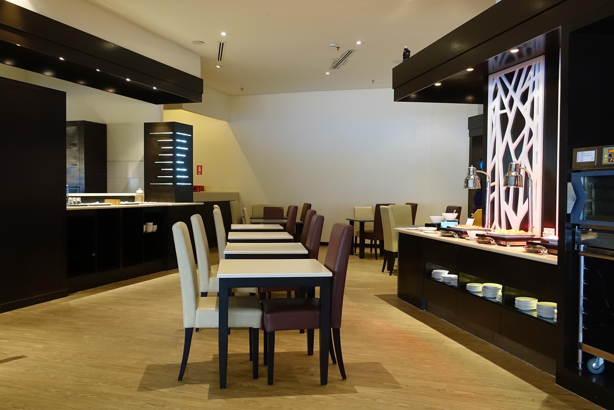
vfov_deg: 42.3
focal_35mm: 31
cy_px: 205
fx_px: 529
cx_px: 307
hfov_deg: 60.3
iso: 640
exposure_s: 1/40
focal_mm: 11.45
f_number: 2.5
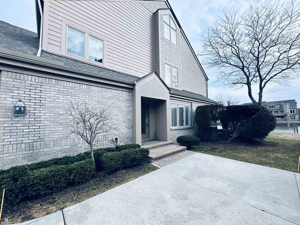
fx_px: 121
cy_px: 112
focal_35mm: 14
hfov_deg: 102.1
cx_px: 150
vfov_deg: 85.7
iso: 40
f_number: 2.2
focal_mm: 2.22
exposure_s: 1/293
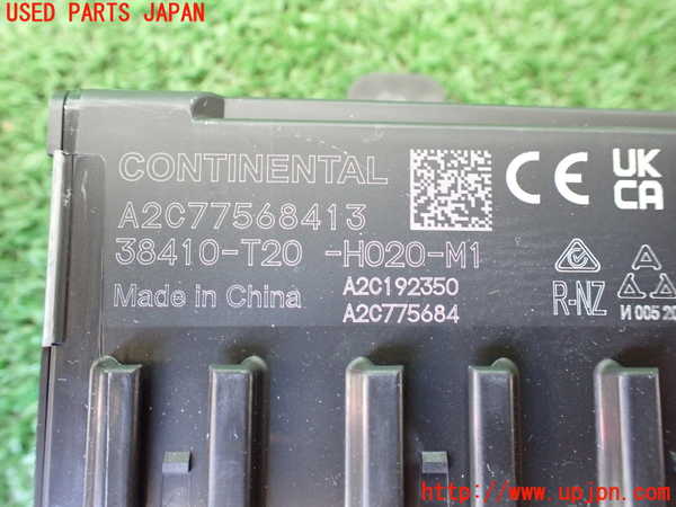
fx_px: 586
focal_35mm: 30
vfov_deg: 46.8
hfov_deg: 60.0
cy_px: 254
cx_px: 338
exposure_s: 1/30
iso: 800
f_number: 2.3
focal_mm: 5.4
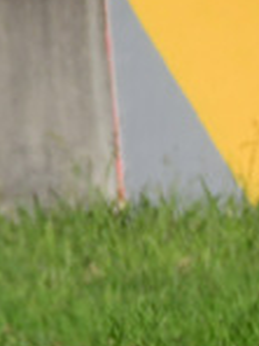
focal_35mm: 3041
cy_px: 554
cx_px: 910
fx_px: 30337
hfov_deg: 0.5
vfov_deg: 0.7
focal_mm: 390
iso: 400
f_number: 13
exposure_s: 1/640
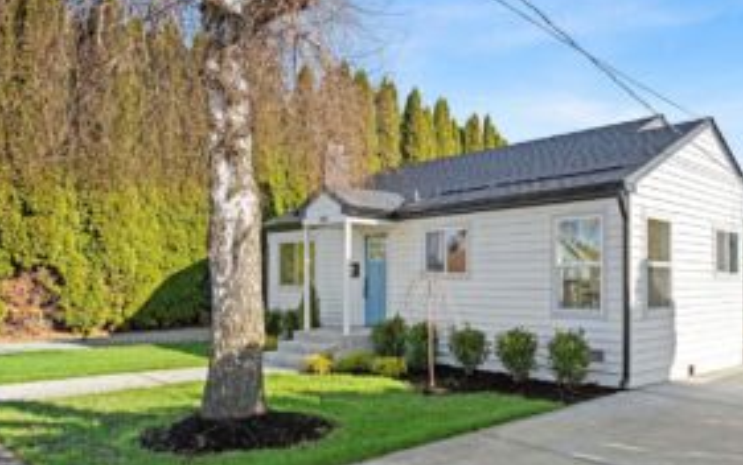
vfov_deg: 43.0
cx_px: 510
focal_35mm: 29
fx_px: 588
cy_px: 273
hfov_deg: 62.6
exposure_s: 1/100
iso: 200
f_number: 8
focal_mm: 20
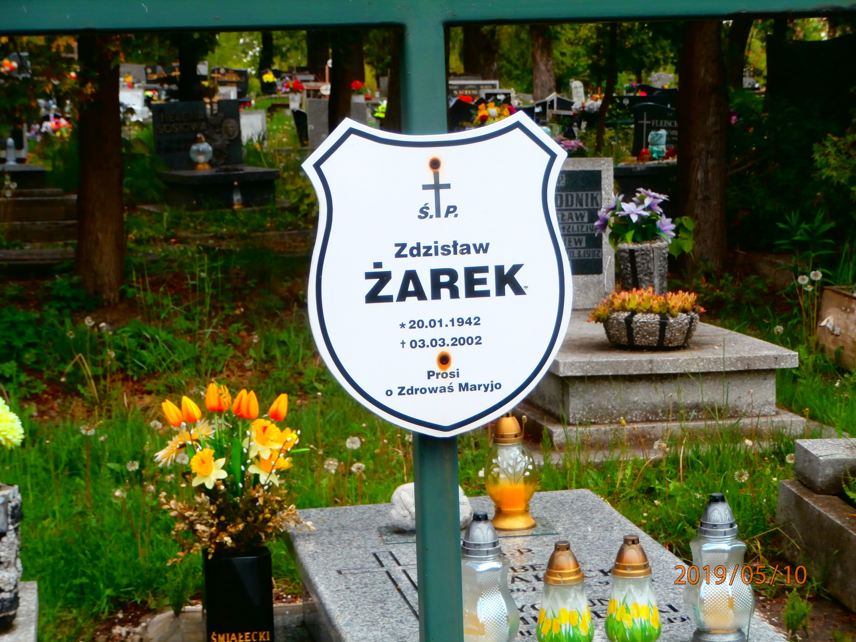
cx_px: 428
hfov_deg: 22.8
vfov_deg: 17.2
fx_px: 2127
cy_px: 321
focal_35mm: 86
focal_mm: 15.16
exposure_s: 1/160
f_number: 5
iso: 100
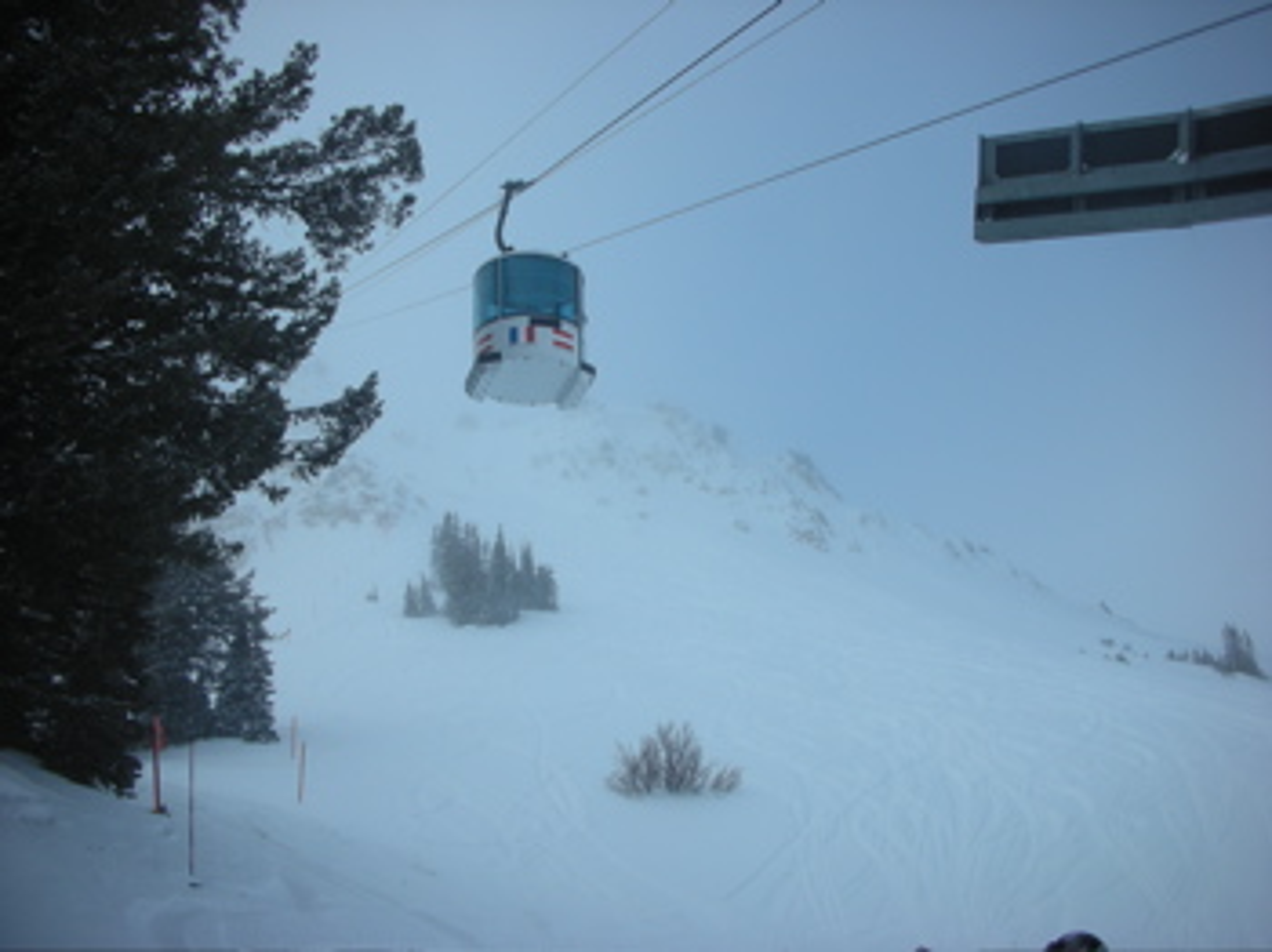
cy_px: 476
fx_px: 1285
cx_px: 636
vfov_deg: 40.7
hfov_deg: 52.7
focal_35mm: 35
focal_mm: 5.8
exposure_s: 1/113
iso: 50
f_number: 8.5
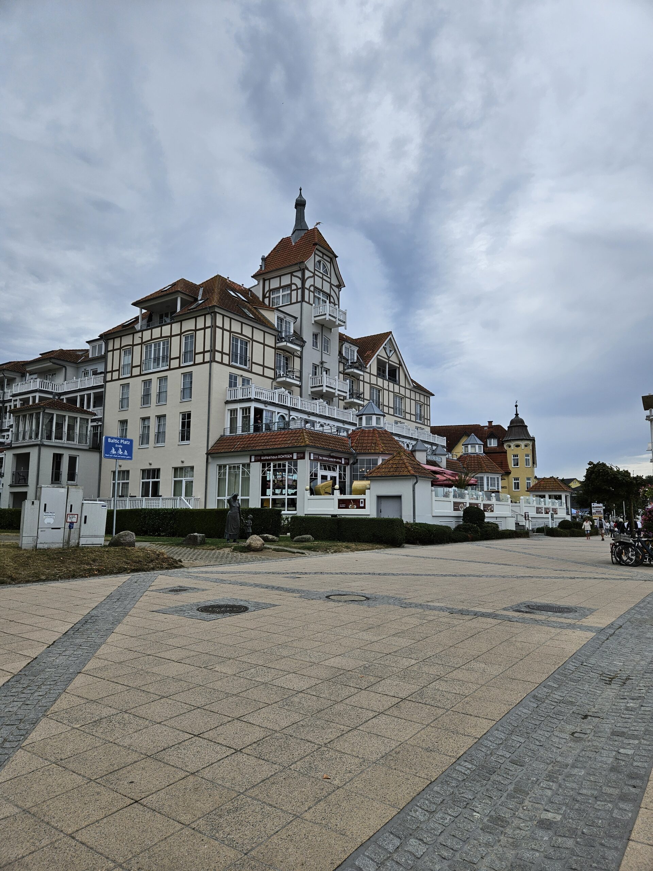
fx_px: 578
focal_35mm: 23
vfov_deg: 73.9
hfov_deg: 58.9
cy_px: 436
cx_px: 326
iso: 25
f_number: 1.8
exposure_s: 1/1904
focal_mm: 5.4
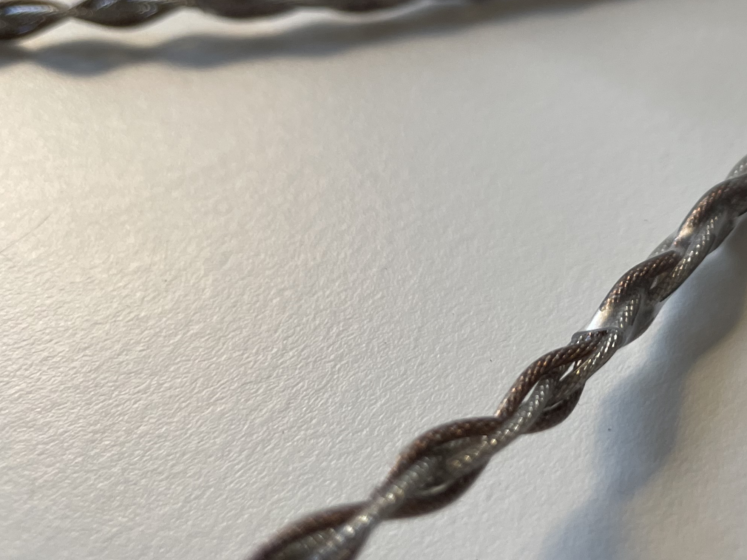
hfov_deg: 33.3
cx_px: 736
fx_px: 1144
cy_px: 92
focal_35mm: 53
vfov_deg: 26.9
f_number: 1.6
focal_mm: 4.2
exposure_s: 1/121
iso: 125
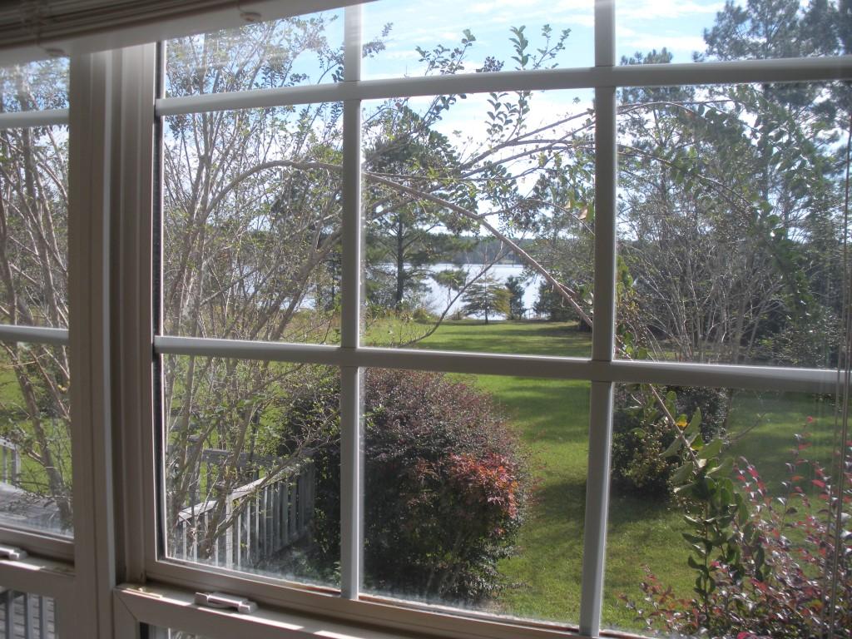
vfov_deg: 39.7
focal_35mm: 36
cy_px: 320
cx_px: 426
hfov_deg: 51.4
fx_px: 886
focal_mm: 6.3
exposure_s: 1/274
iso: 64
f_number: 3.5
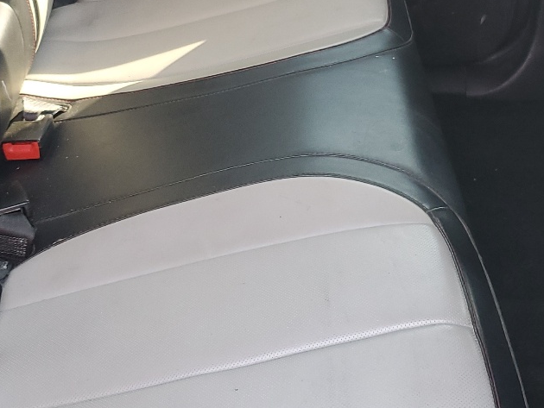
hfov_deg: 29.4
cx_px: 300
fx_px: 1038
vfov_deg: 21.9
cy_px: 57
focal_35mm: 66
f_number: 1.5
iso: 85
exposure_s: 1/120
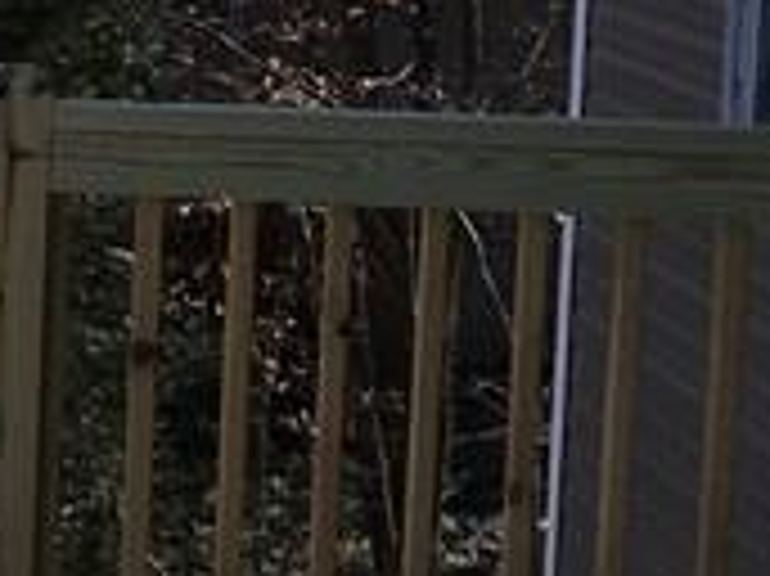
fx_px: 3868
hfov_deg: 9.6
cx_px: -1288
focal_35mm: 174
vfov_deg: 8.5
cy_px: 99
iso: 25
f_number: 2.2
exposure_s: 1/1040
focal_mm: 4.15
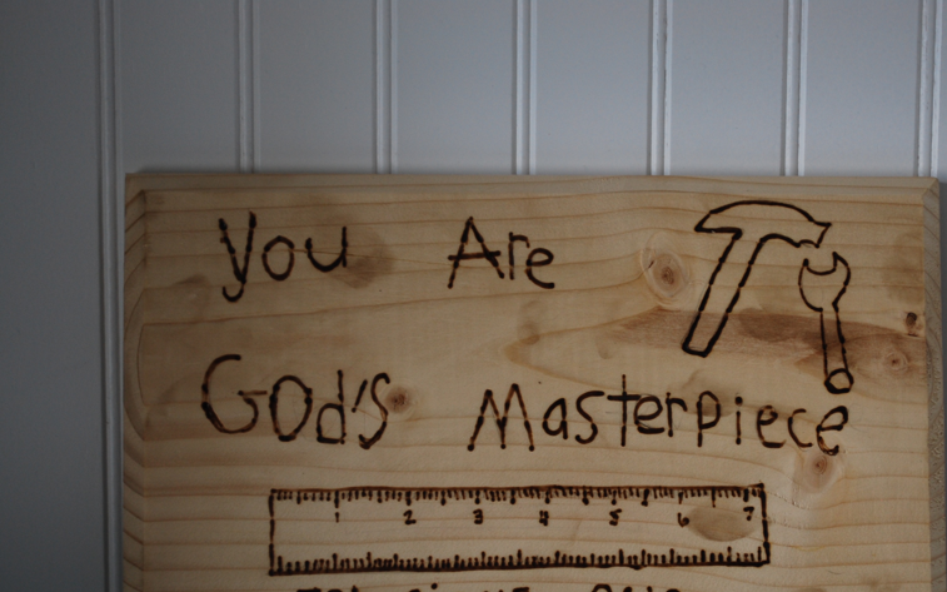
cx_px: 534
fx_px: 2348
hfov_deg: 22.8
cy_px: 375
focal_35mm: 91
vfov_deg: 14.3
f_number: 5.6
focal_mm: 50
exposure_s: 1/30
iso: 250
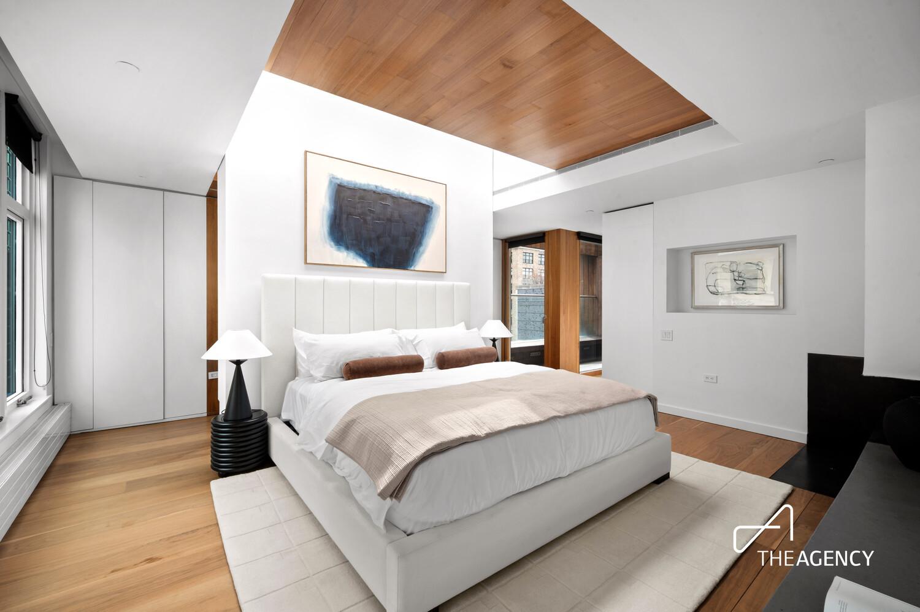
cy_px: 306
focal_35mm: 14
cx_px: 460
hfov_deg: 104.3
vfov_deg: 81.1
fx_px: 358
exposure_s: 1/10
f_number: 14
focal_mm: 14
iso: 250
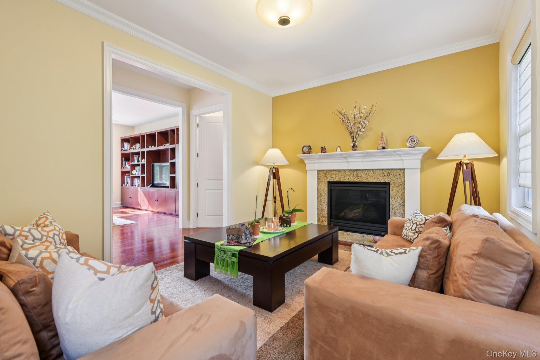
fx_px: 240
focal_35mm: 16
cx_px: 270
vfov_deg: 73.7
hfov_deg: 96.7
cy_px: 180
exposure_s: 1/2.5
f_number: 8
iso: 200
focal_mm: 16
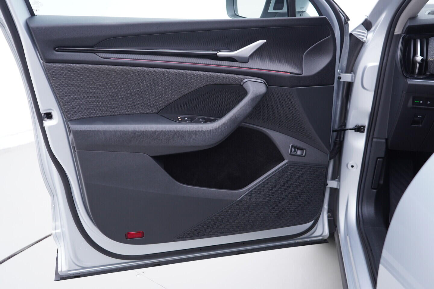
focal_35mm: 36
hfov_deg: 53.1
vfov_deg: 36.9
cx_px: 217
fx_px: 434
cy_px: 144
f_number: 2.8
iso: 125
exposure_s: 1/40
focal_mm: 24
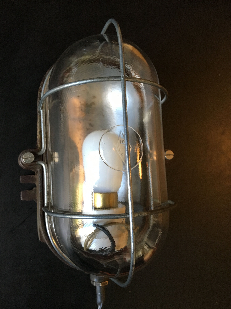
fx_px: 258
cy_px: 154
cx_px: 116
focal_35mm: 29
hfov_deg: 48.2
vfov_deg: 61.7
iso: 200
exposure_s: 1/33
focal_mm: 4.15
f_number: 2.2
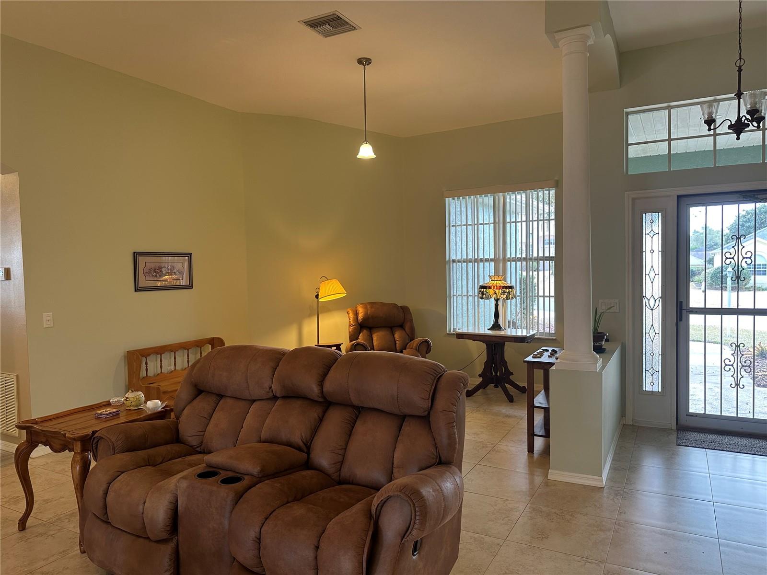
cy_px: 288
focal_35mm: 24
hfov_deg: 71.6
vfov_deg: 56.8
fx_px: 532
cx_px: 384
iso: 125
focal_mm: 6.86
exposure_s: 1/60
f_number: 1.78
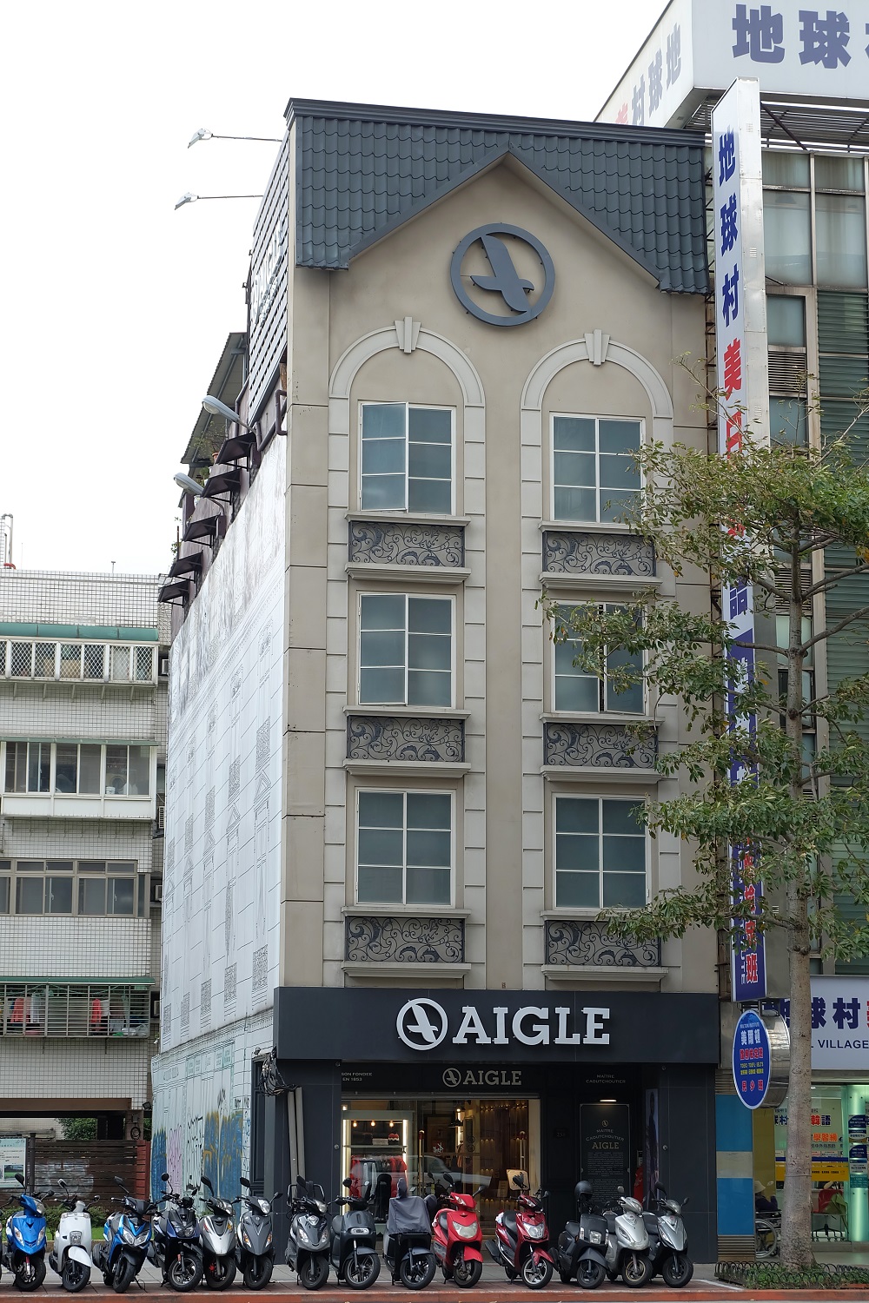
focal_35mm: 70
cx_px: 434
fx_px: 2534
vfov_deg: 28.8
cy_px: 652
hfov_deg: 19.5
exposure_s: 1/56
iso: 200
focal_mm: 46.7
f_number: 7.1
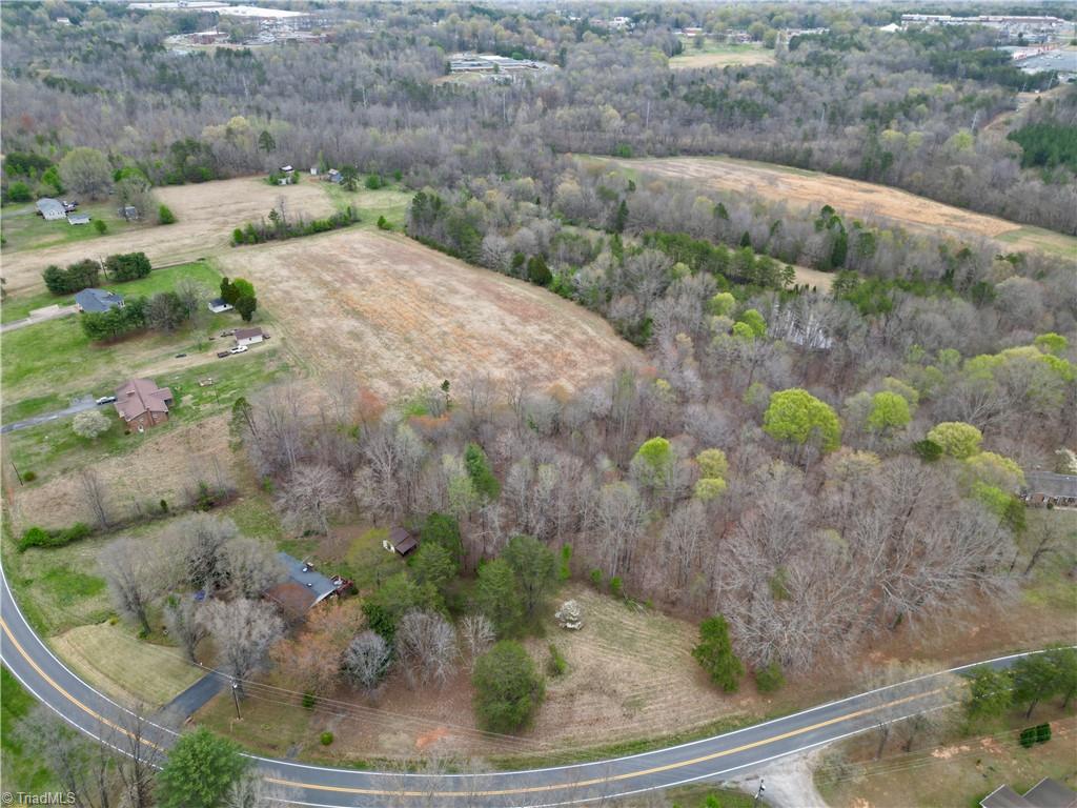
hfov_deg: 71.6
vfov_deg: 56.8
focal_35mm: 24
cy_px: 404
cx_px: 538
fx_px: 747
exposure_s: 1/30
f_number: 1.7
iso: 100
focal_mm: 6.72
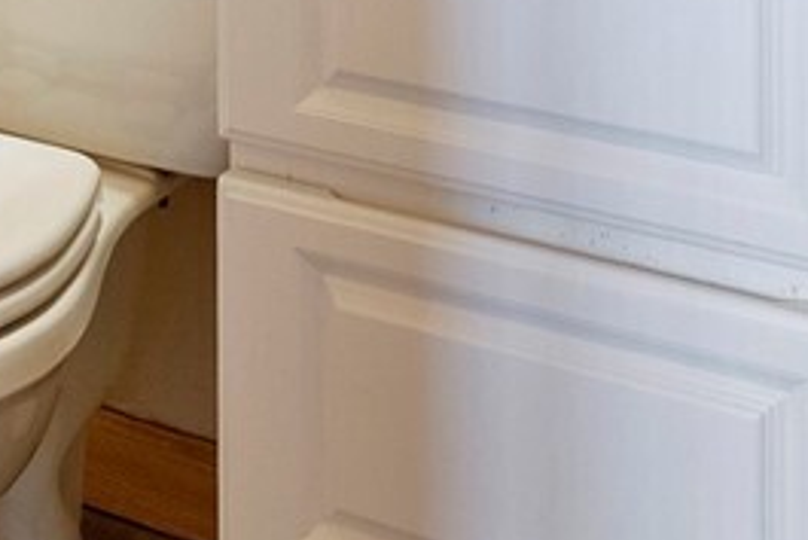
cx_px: -47
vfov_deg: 11.6
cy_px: -662
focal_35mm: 102
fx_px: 2285
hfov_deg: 19.3
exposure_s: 1/40
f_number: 2.8
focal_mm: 15.9
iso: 400
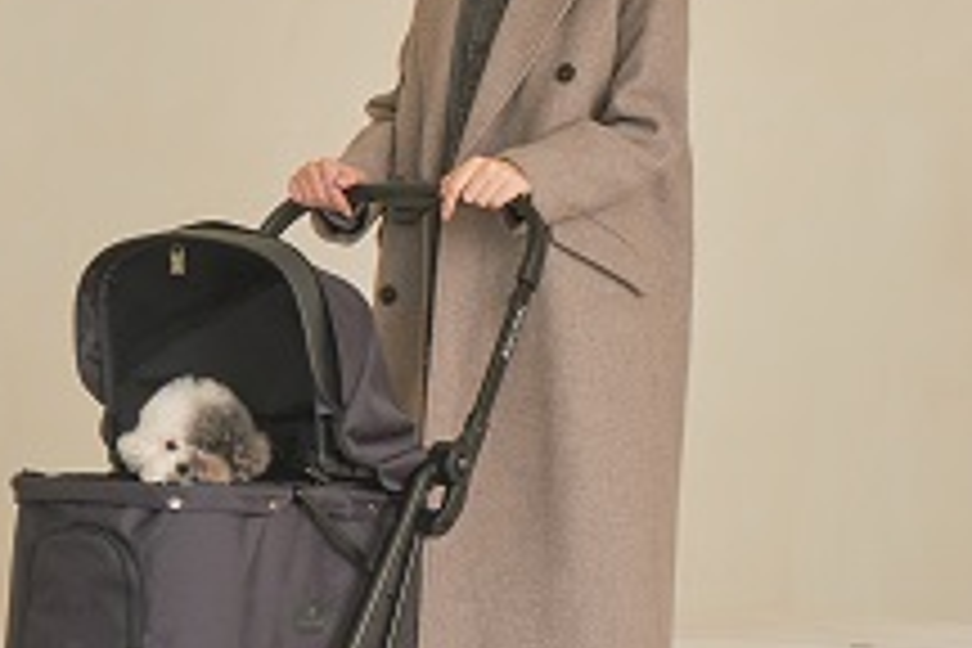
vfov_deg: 8.4
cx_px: 198
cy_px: 385
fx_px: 4428
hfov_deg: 12.5
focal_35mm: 164
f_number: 11
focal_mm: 40
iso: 200
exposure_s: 1/100
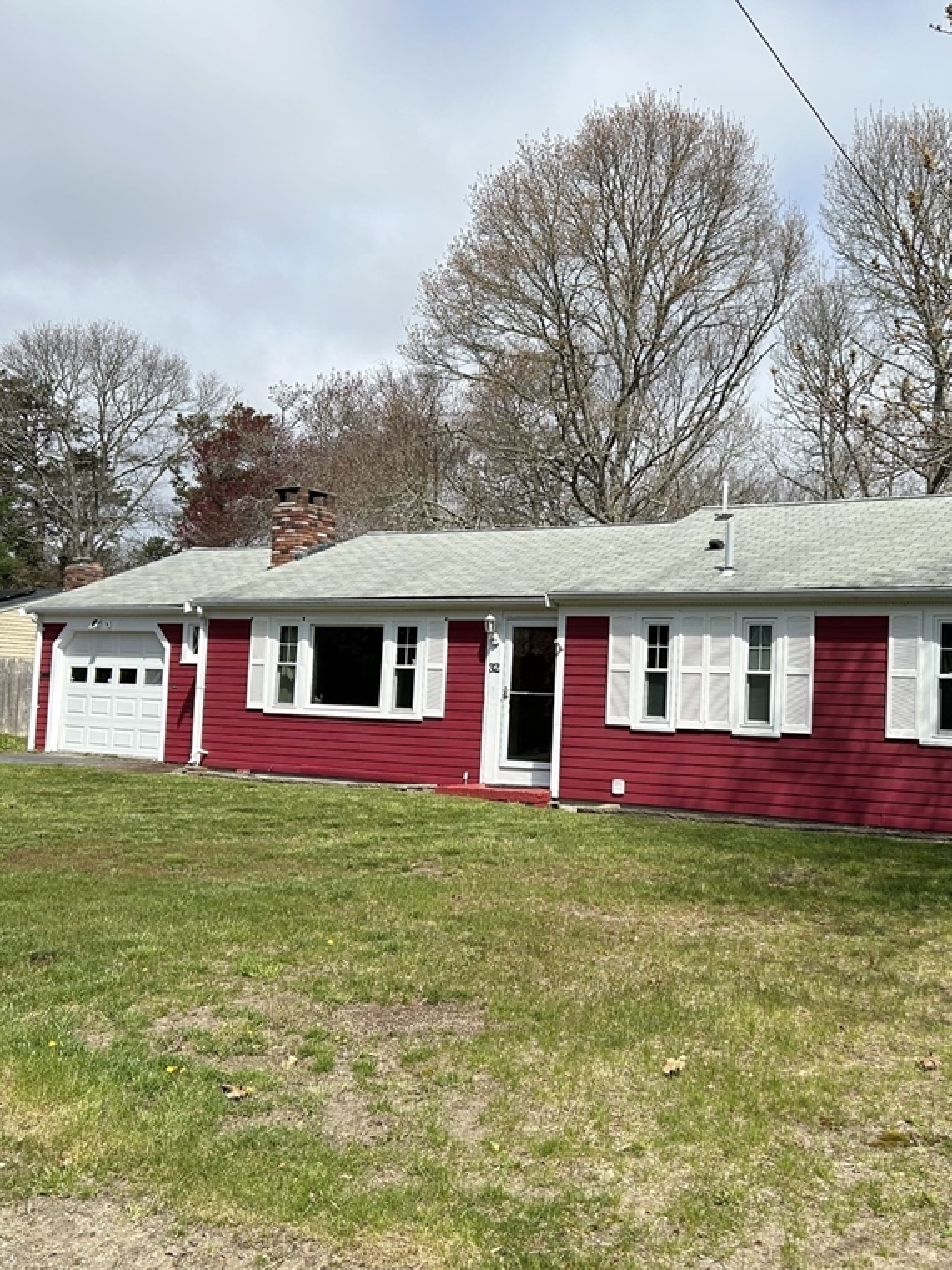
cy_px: 638
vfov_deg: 52.6
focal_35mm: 35
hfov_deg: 40.0
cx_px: 660
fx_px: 1283
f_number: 1.5
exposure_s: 1/4444
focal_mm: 5.7
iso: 50
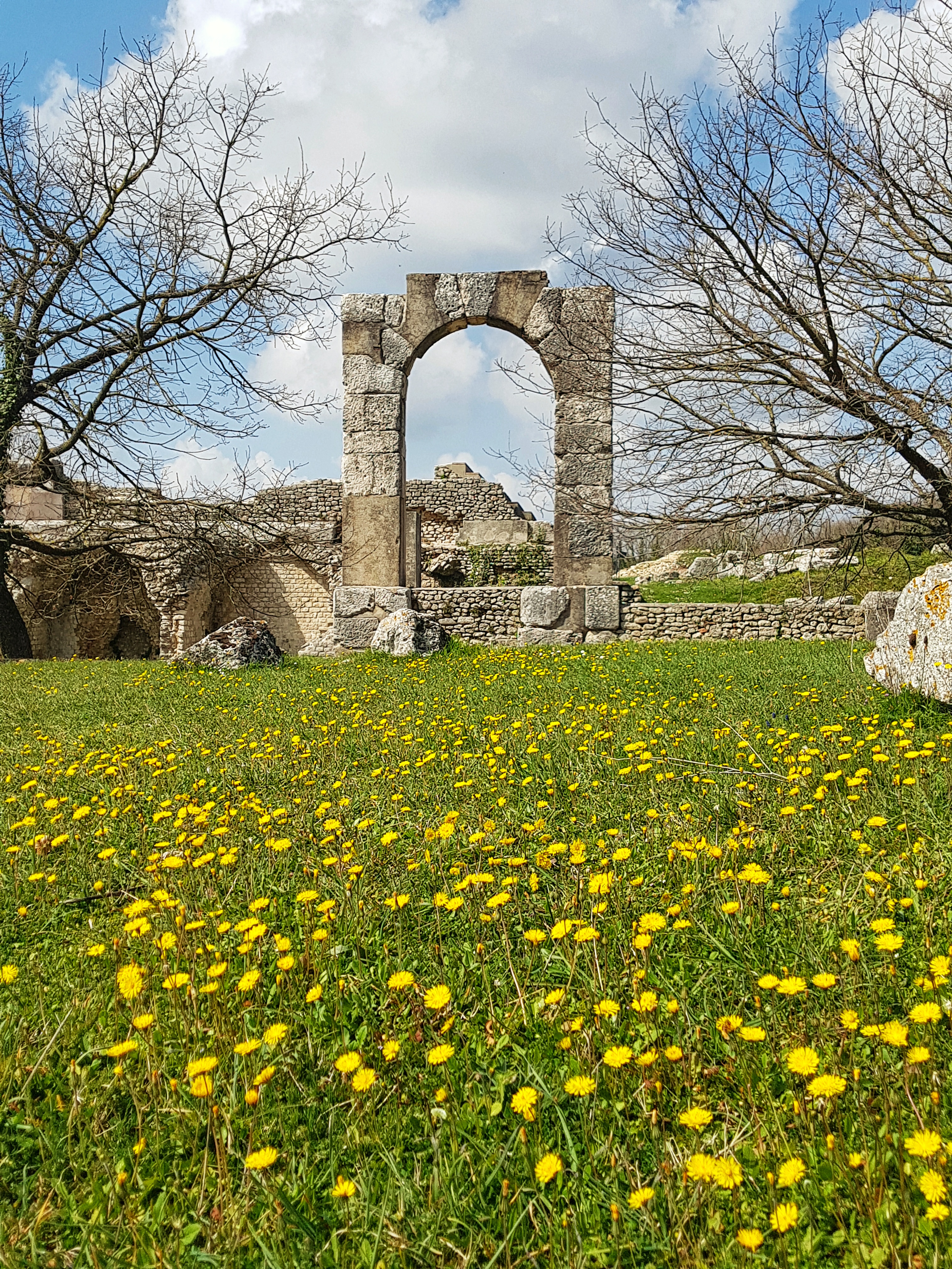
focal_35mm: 26
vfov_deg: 67.3
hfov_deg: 53.1
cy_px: 634
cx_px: 476
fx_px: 953
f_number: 1.7
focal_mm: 4.2
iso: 50
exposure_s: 1/3016
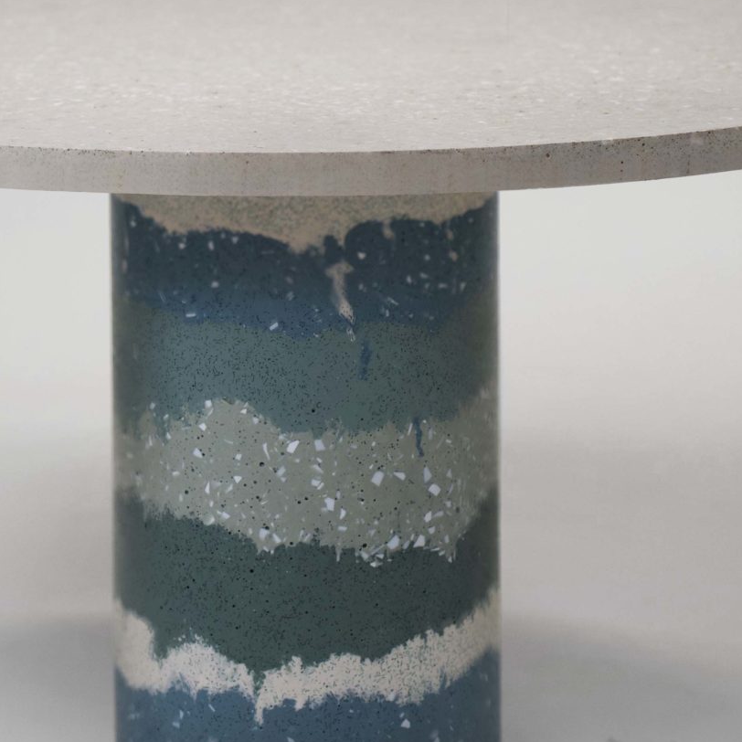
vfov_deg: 12.9
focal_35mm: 134
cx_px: 297
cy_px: 74
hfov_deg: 13.0
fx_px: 3250
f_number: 4
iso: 320
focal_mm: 50
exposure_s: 1/160
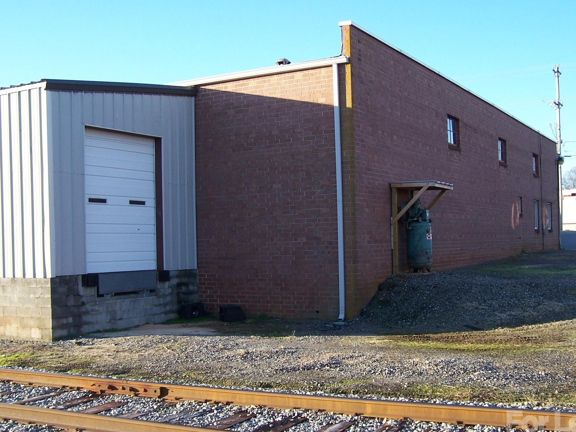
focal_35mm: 44
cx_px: 298
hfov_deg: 42.9
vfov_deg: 32.9
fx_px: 732
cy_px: 224
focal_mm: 6.3
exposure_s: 1/250
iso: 80
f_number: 2.8
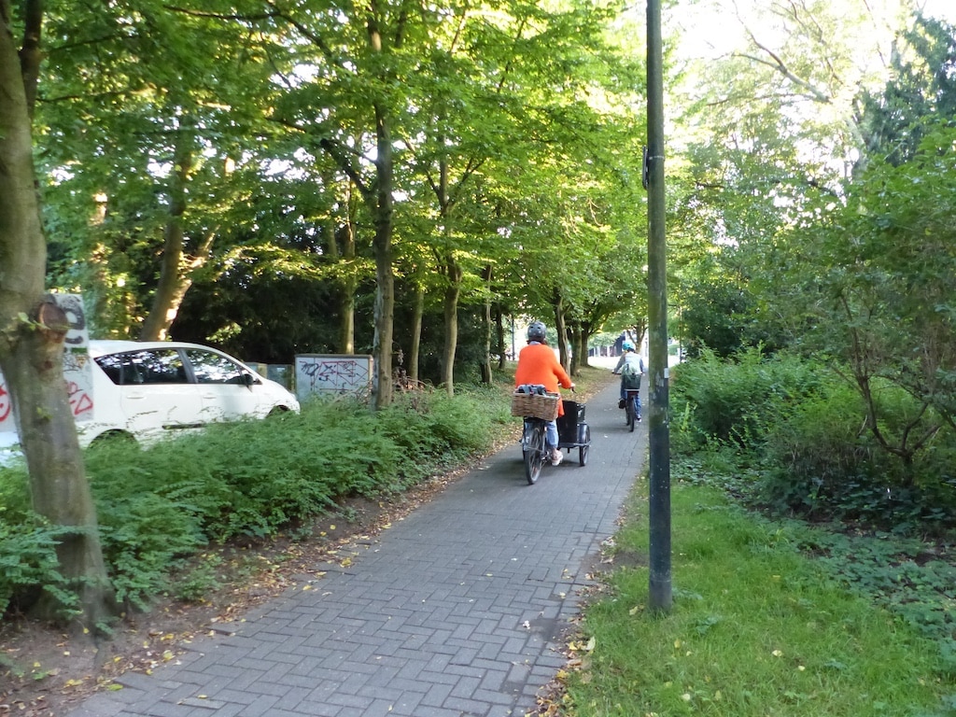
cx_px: 478
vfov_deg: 54.9
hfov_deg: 69.4
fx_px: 690
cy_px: 358
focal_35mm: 25
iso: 800
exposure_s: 1/100
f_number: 2.8
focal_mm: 4.5
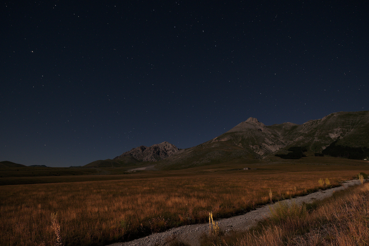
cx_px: 184
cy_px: 123
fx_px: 215
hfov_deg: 81.2
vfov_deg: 59.5
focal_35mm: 21
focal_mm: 14
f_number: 5
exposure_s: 30
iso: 640
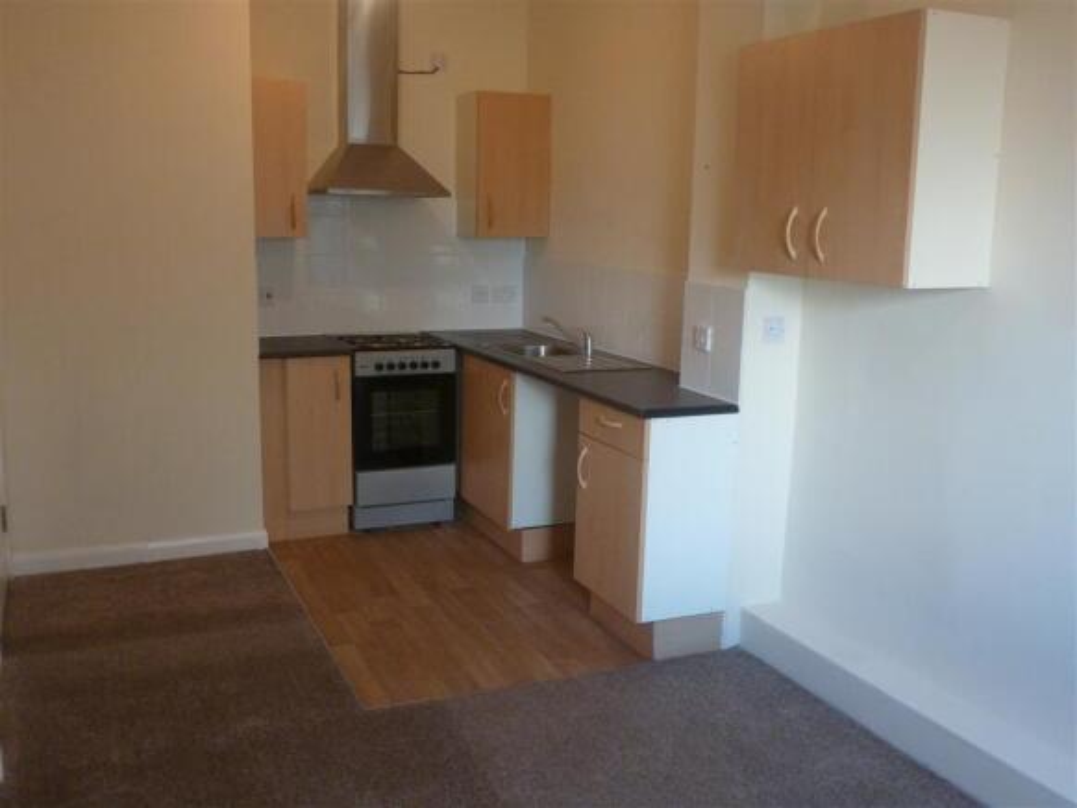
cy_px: 404
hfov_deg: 55.3
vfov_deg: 43.0
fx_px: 1027
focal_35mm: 33
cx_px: 538
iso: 400
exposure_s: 1/40
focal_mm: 5.9
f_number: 3.6
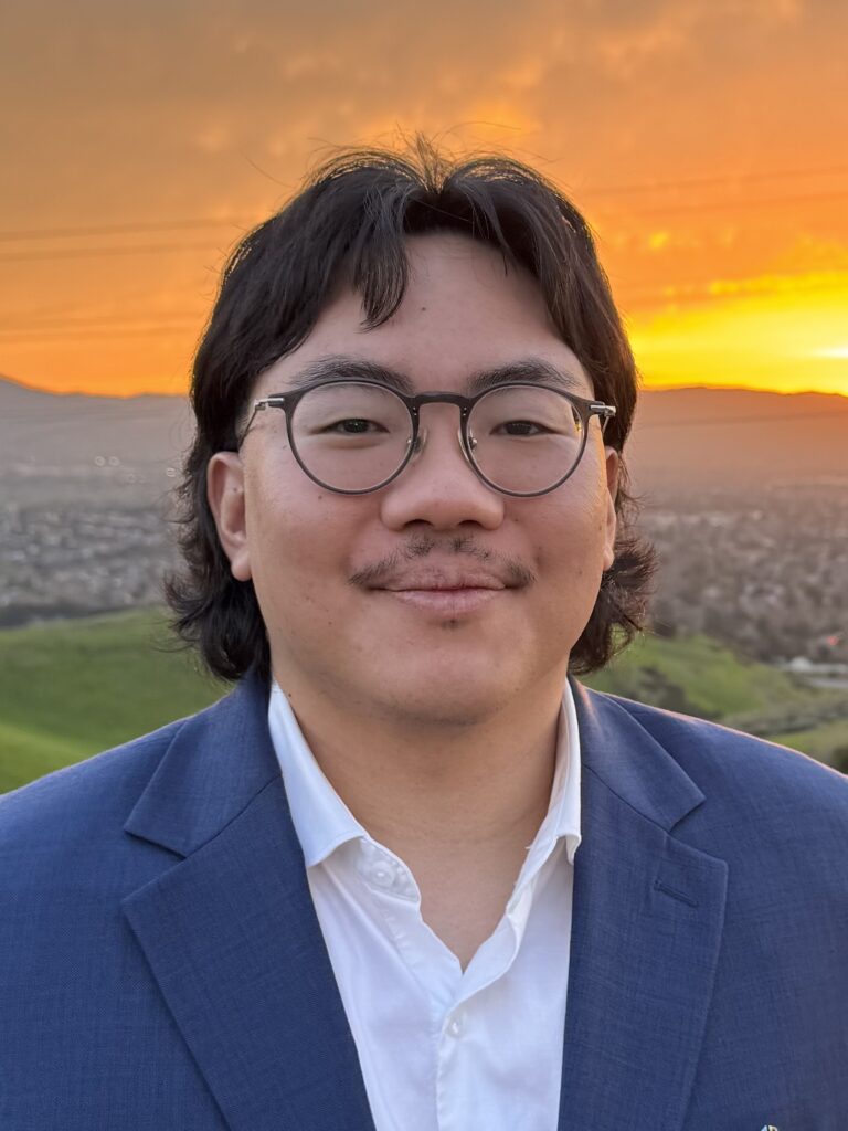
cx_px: 424
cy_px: 566
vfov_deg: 71.6
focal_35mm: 24
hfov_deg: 56.8
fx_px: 784
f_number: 1.78
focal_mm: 6.76
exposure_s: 1/121
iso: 80
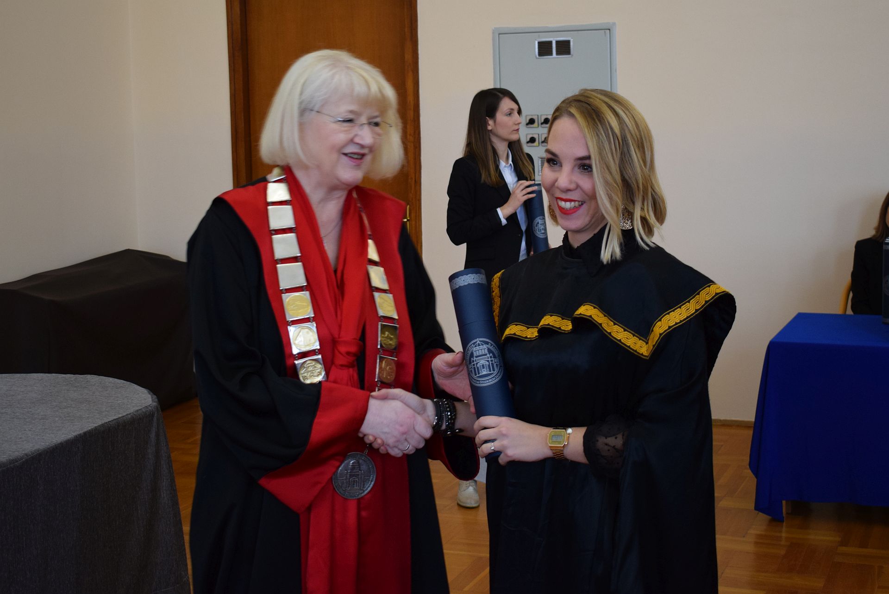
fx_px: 1186
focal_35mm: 48
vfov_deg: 28.1
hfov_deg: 41.1
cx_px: 444
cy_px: 297
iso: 640
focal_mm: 32
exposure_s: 1/60
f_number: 4.5
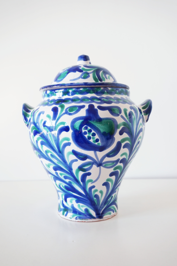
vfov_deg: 57.2
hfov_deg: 39.9
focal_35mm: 33
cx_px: 88
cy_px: 133
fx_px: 244
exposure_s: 1/80
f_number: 5.6
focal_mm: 22
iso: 100
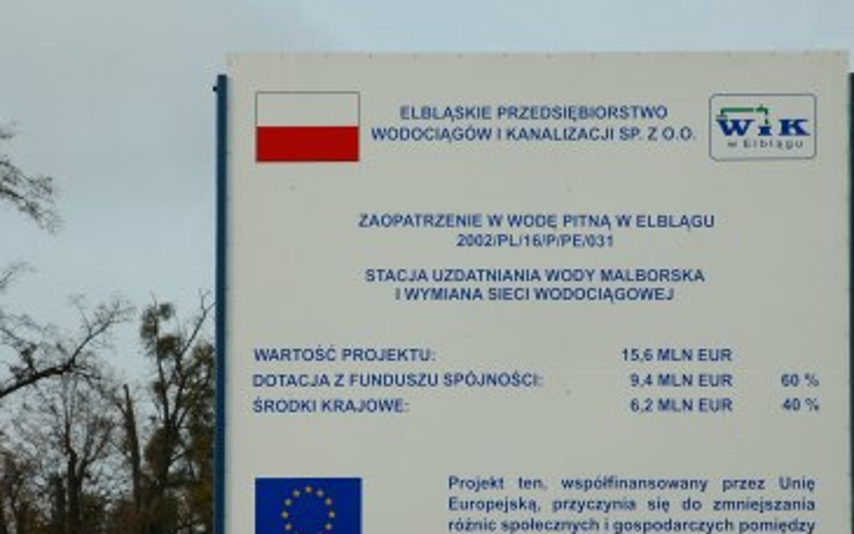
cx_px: 420
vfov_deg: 14.7
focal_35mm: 89
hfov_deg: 23.3
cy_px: 319
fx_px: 2071
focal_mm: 50
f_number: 9
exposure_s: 1/320
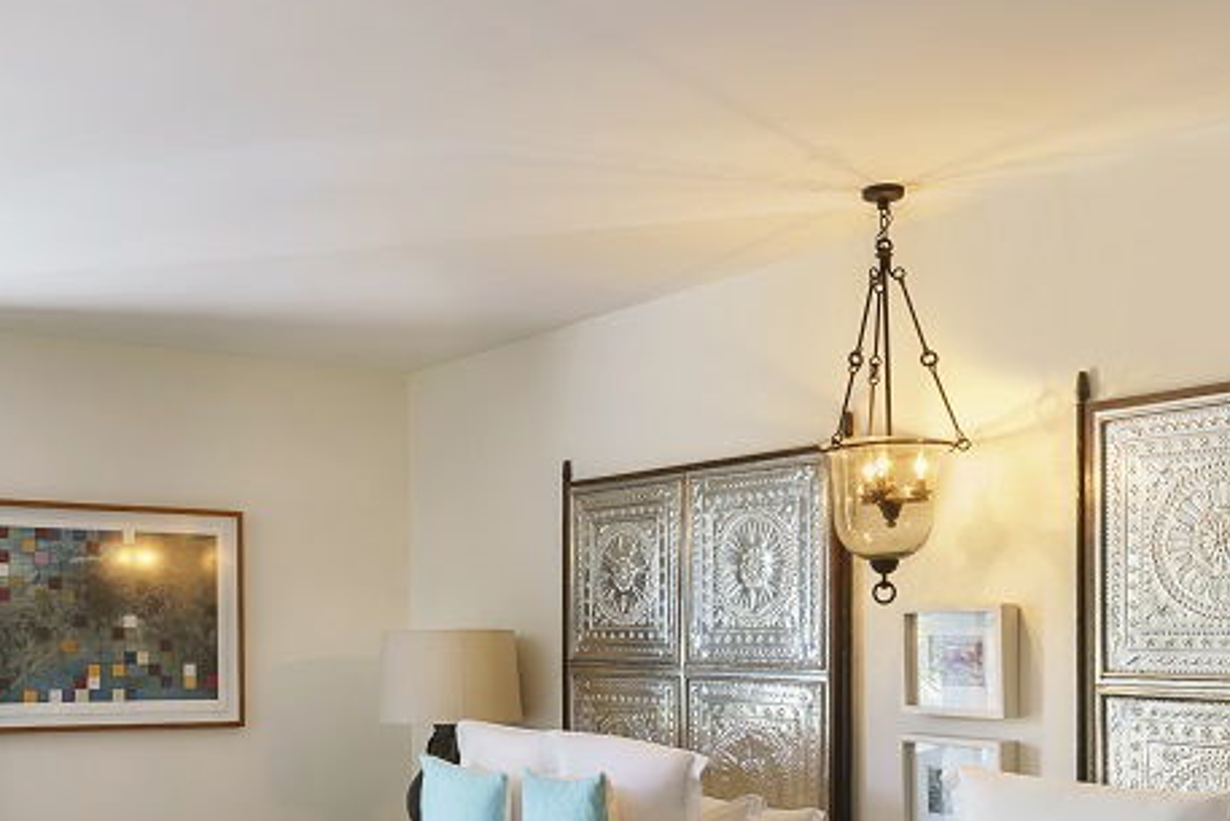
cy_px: 694
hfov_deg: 46.0
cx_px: 466
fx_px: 1435
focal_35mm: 42
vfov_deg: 30.9
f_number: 11
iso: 100
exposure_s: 2
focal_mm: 16
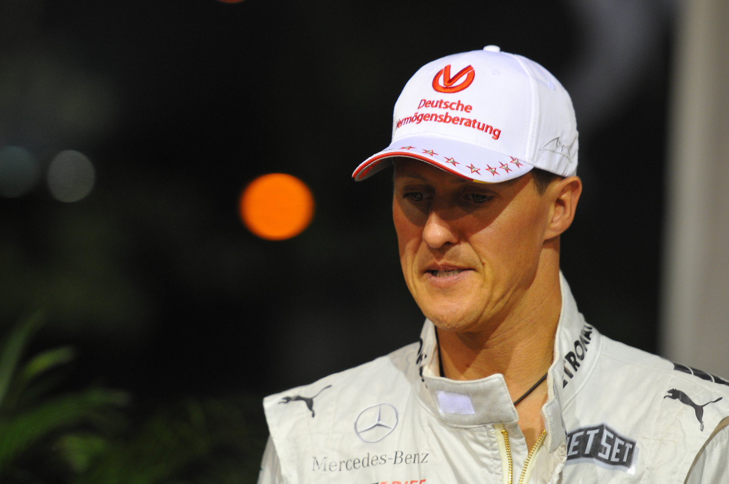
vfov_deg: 4.9
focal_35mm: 278
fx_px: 5613
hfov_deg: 7.4
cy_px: 242
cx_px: 364
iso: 800
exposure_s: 1/320
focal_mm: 185
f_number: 2.8
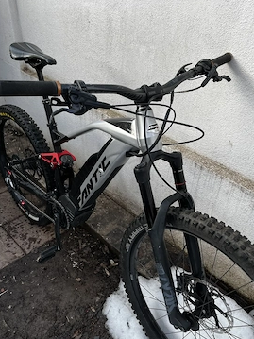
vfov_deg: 61.6
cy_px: 178
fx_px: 284
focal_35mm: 29
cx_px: 133
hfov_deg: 48.2
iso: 50
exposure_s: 1/122
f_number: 1.6
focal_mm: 5.1
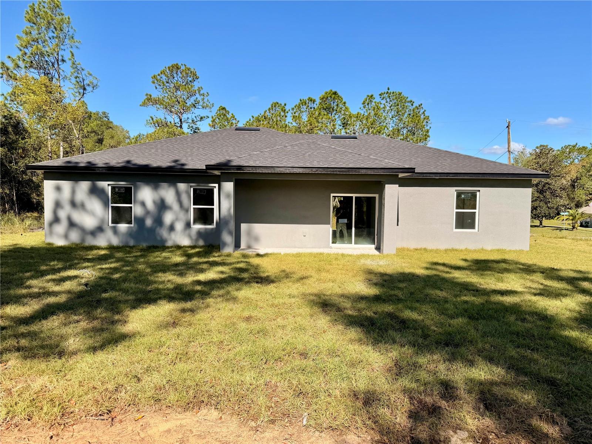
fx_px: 410
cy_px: 222
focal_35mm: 24
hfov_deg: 71.6
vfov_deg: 56.8
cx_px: 296
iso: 80
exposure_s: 1/3584
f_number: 1.78
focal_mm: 6.76
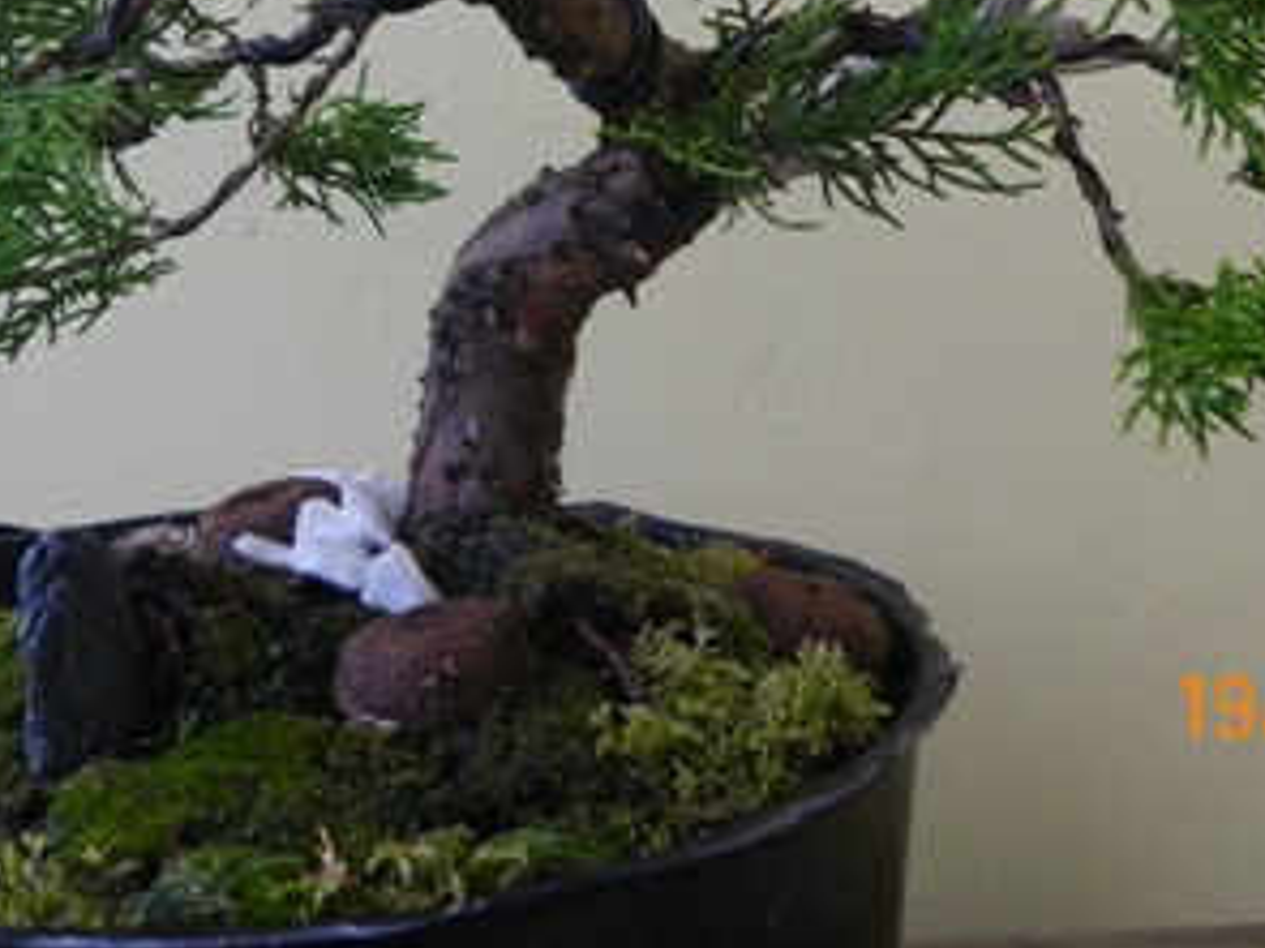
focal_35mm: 76
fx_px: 2776
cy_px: -69
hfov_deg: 25.6
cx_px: 527
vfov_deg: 18.7
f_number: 3.2
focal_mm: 6.2
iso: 125
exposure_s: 1/30
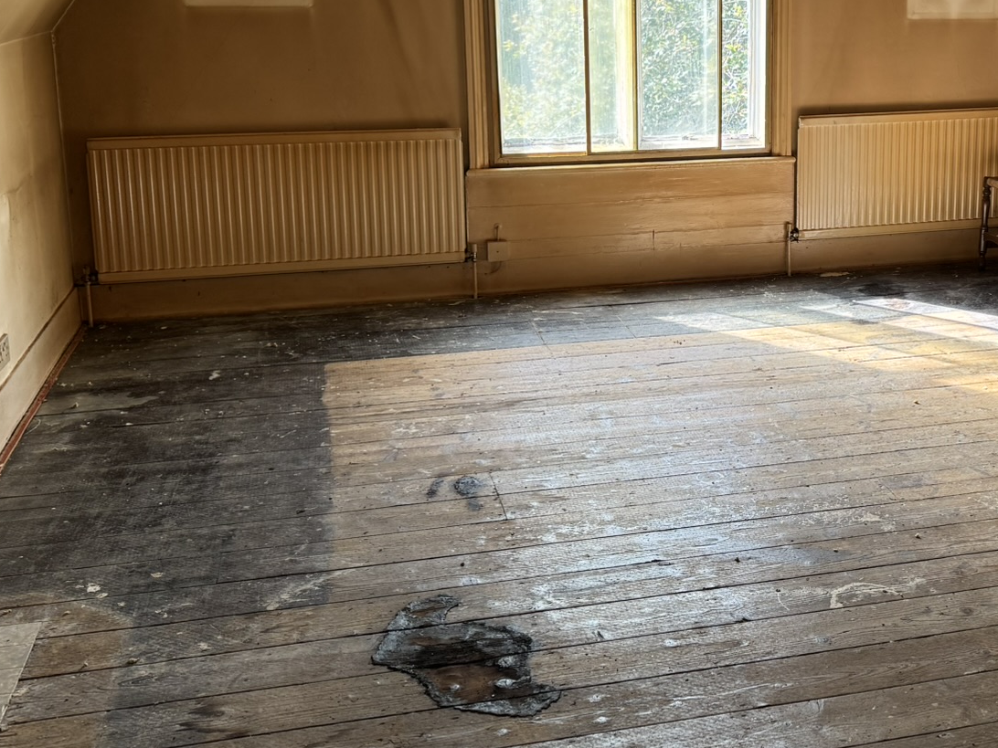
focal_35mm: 45
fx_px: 1297
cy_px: 215
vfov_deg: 31.8
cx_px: 717
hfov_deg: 41.1
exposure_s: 1/164
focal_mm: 6.76
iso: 100
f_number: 1.78
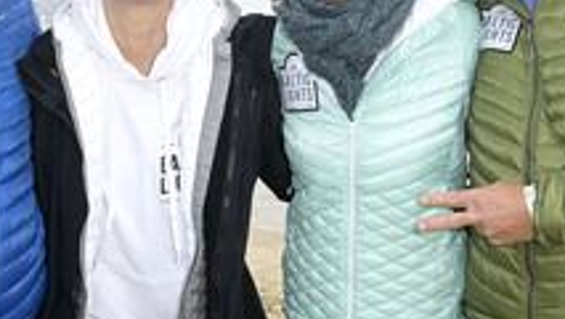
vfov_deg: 17.0
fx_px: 1064
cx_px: 224
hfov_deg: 29.7
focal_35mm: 71
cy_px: 96
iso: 640
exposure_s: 1/160
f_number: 9
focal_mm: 32
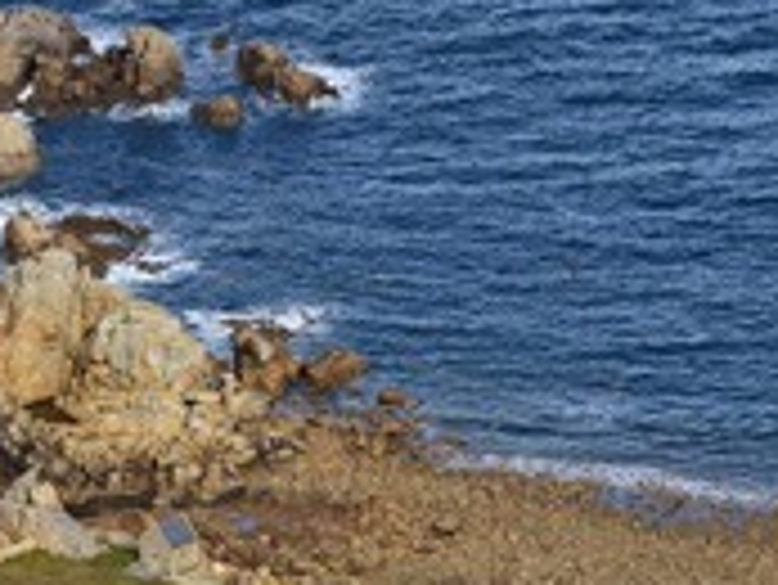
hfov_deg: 6.9
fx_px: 6410
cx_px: 301
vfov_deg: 5.2
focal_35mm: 285
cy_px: 598
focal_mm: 122
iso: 800
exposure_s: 1/1250
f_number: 9
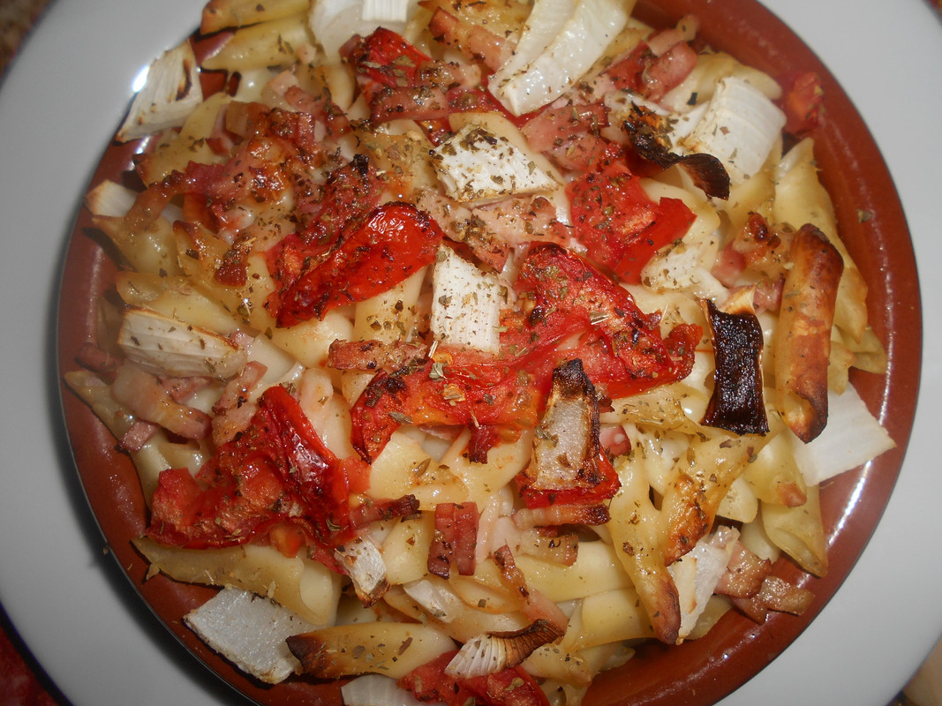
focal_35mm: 26
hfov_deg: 67.3
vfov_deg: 53.1
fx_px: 707
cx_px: 471
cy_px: 353
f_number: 8
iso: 80
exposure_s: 1/25
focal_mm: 4.6
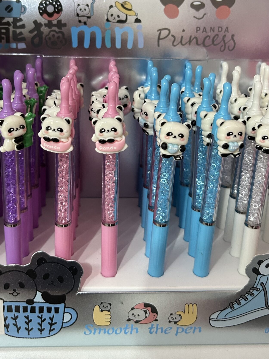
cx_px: 134
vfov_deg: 46.2
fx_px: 414
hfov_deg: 36.0
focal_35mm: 40
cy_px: 127
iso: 320
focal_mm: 5.7
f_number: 1.5
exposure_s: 1/60
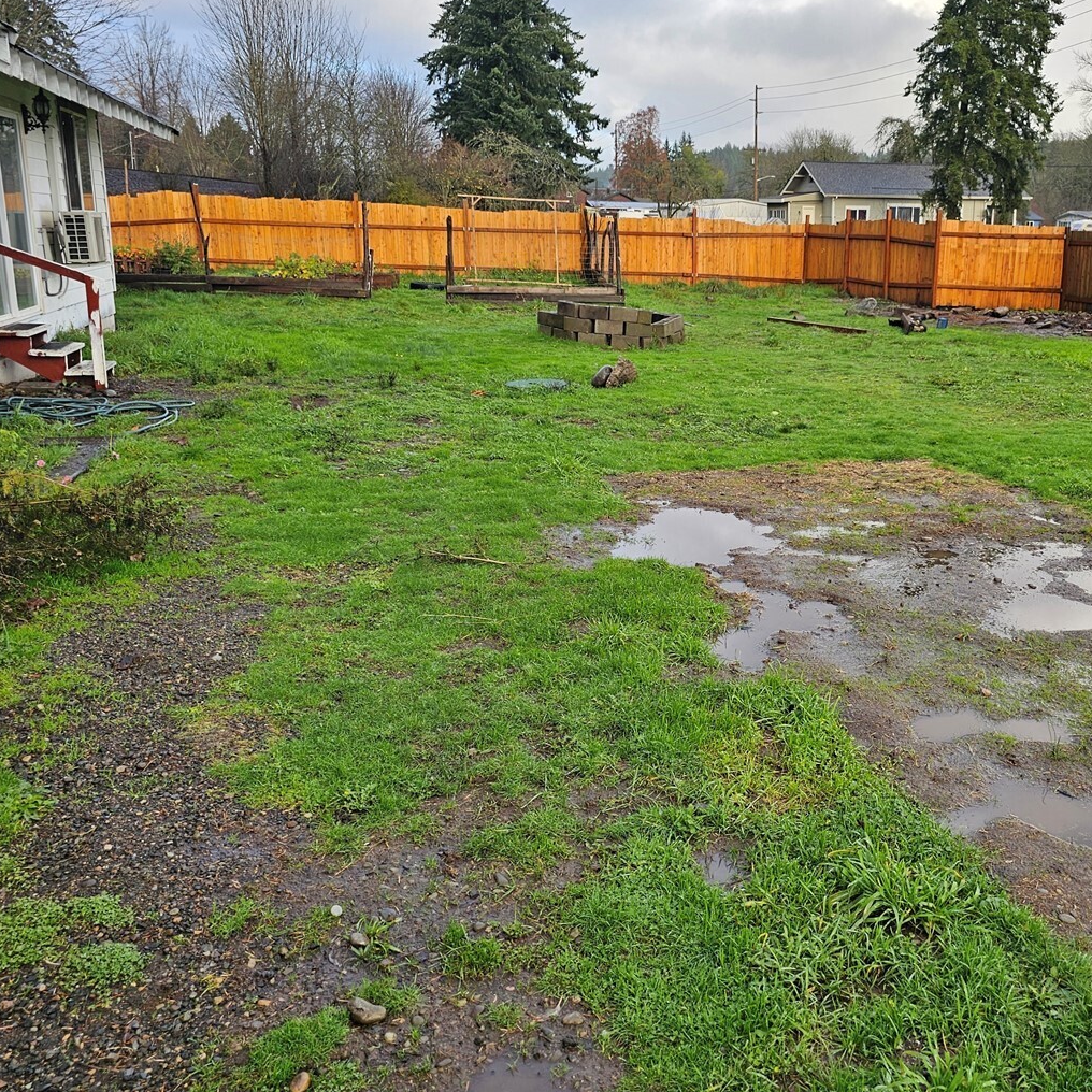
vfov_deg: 50.9
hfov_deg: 50.3
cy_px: 465
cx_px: 718
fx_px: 1142
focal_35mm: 32
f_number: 1.7
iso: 12
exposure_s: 1/120
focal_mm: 6.3
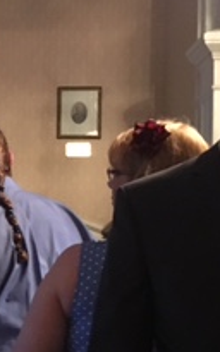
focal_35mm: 96
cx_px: -187
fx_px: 922
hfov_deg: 12.4
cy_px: 192
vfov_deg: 21.6
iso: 320
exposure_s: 1/15
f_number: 2.2
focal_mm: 4.15
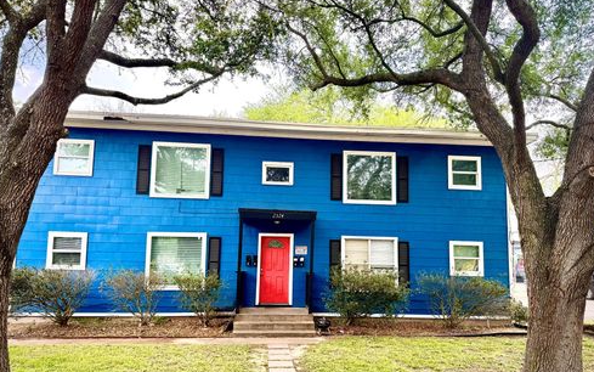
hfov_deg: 70.4
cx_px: 300
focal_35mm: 26
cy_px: 215
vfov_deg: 47.5
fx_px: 421
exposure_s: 1/412
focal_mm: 6.76
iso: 80
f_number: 1.78
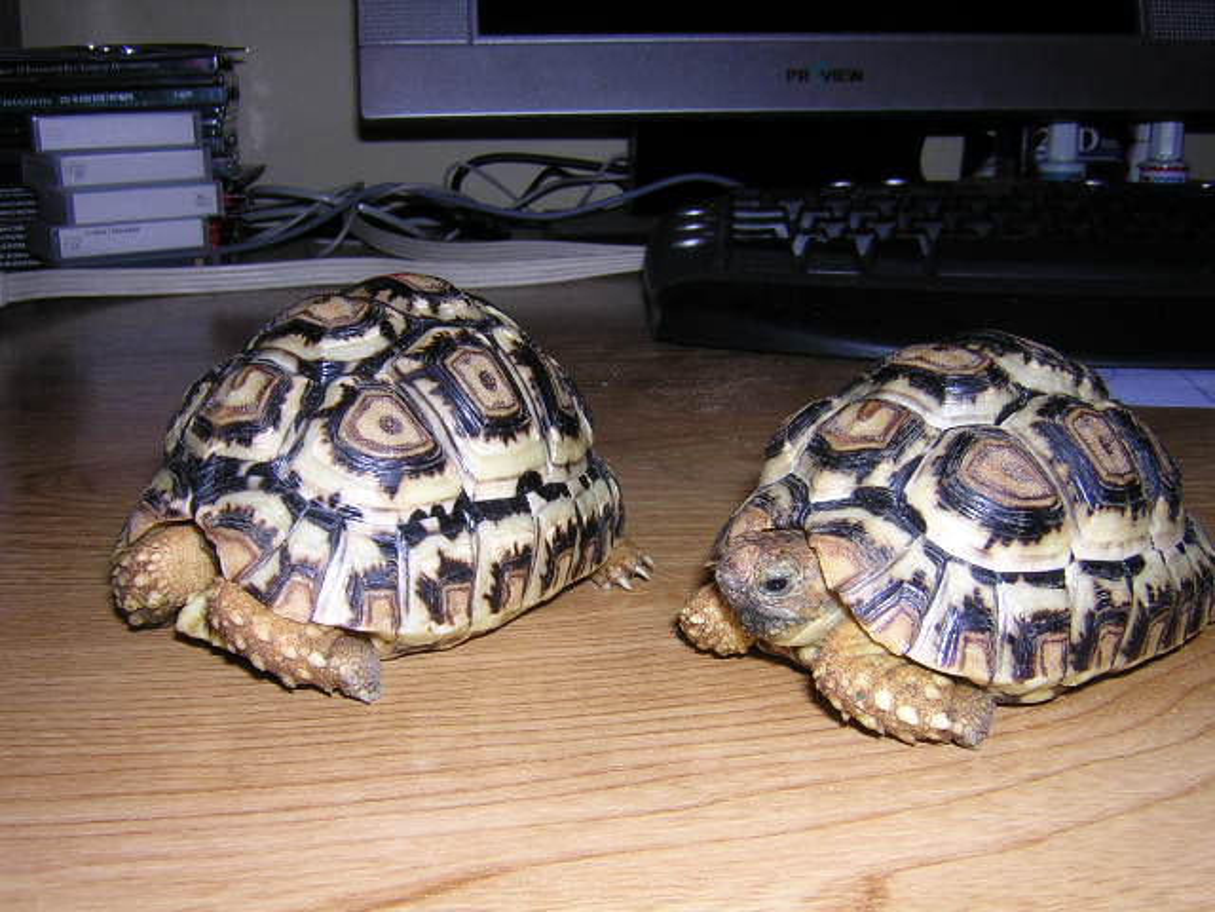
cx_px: 608
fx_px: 1264
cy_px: 456
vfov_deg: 39.7
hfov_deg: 51.4
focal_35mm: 36
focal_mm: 4.7
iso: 100
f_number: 5.2
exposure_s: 1/60.1
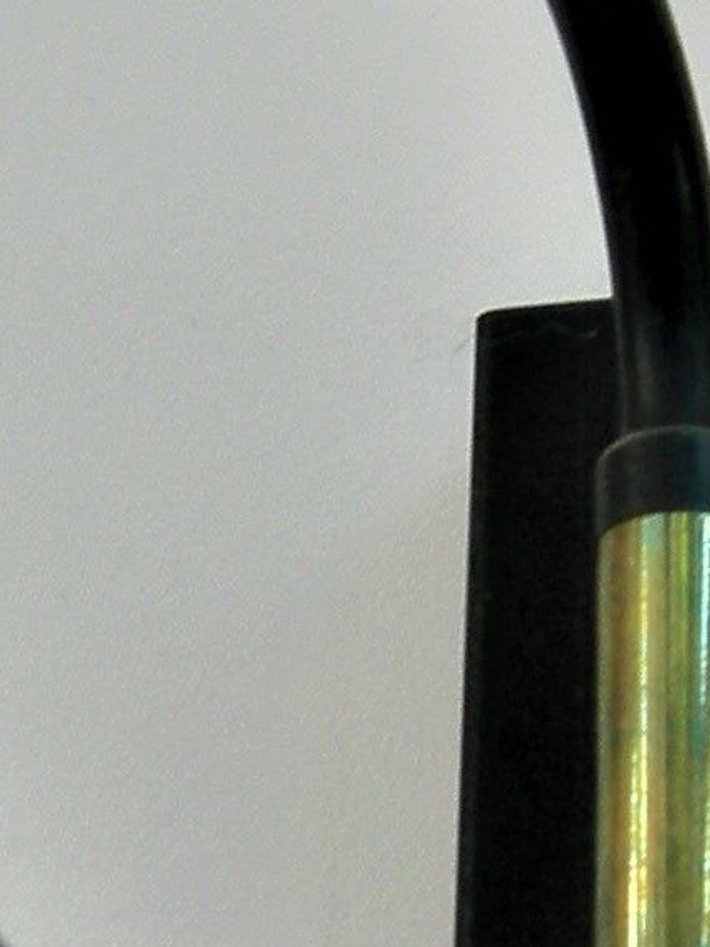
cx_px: 497
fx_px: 4458
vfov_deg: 12.0
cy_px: 856
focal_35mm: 163
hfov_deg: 9.1
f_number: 3.4
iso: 64
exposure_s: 1/56.1
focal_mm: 7.5
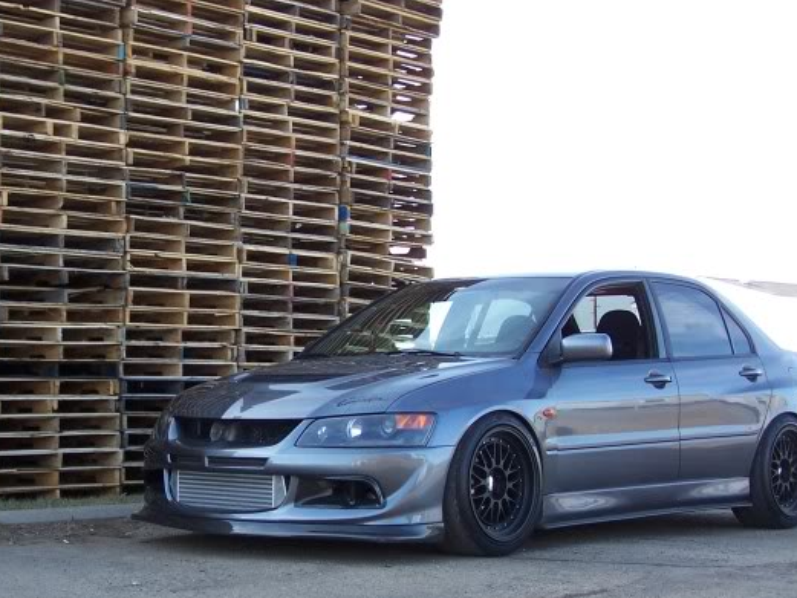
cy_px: 346
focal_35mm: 66
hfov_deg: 29.2
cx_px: 278
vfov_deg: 22.2
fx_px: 1520
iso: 80
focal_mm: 7.1
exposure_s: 1/180
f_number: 2.9
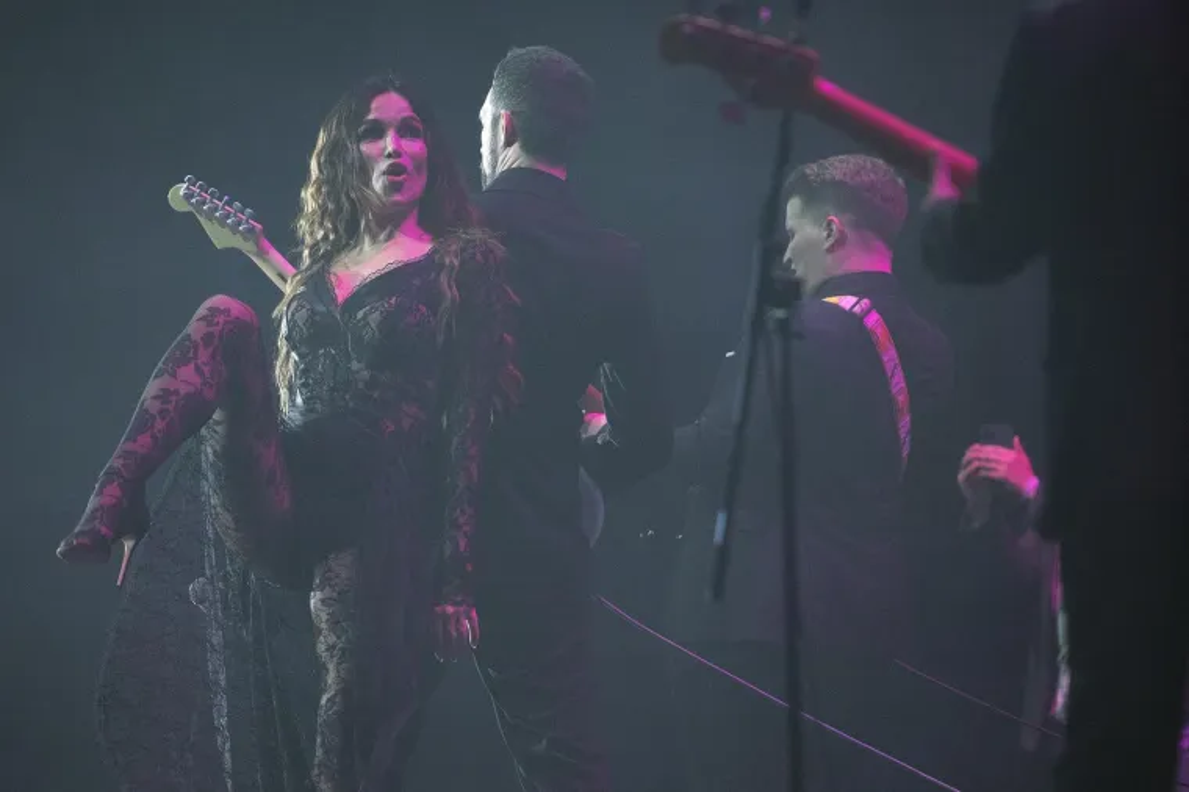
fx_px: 6107
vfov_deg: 7.4
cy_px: 396
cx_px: 594
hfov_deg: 11.1
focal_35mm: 185
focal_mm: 185
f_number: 4
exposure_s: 1/1000
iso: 1000
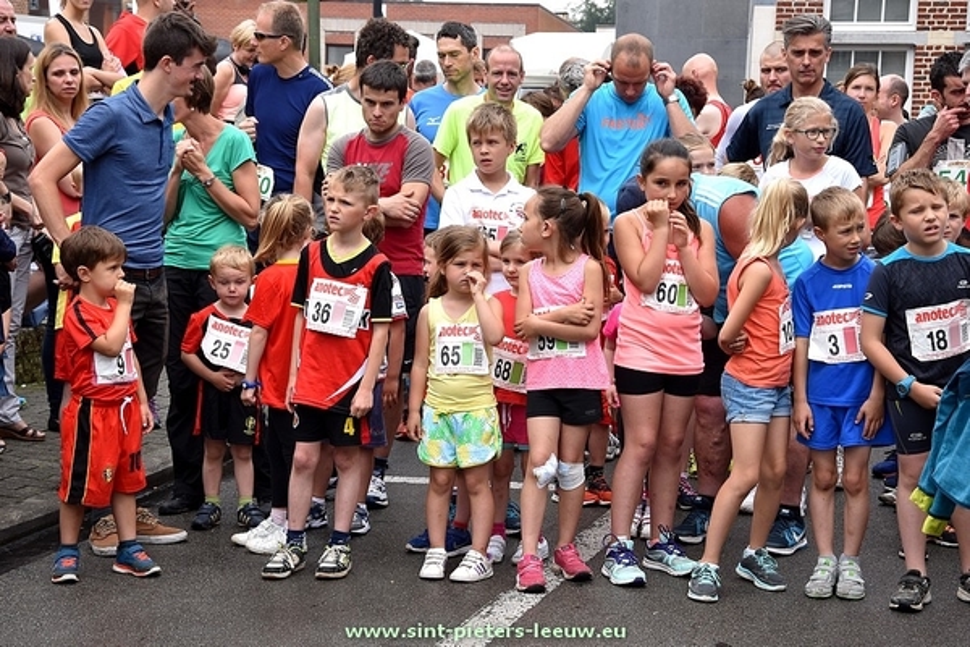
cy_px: 324
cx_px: 485
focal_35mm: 87
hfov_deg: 23.4
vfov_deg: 15.7
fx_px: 2344
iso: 320
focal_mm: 58
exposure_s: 1/250
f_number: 8
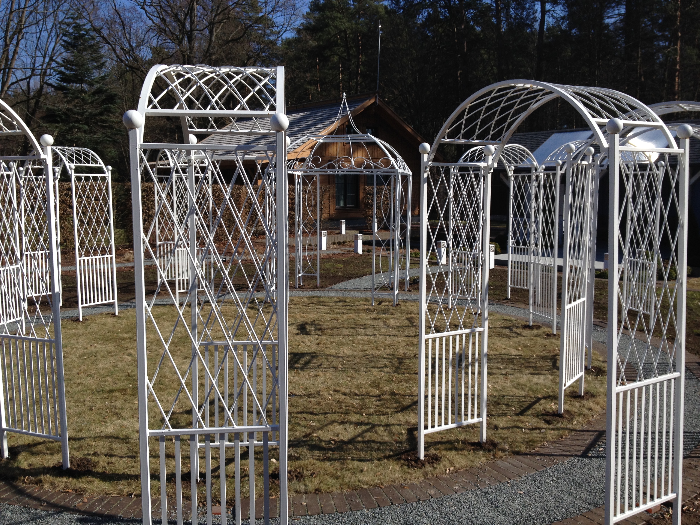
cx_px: 350
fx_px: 708
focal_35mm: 35
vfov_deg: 40.7
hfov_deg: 52.6
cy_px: 262
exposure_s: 1/1972
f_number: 2.4
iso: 50
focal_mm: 4.28
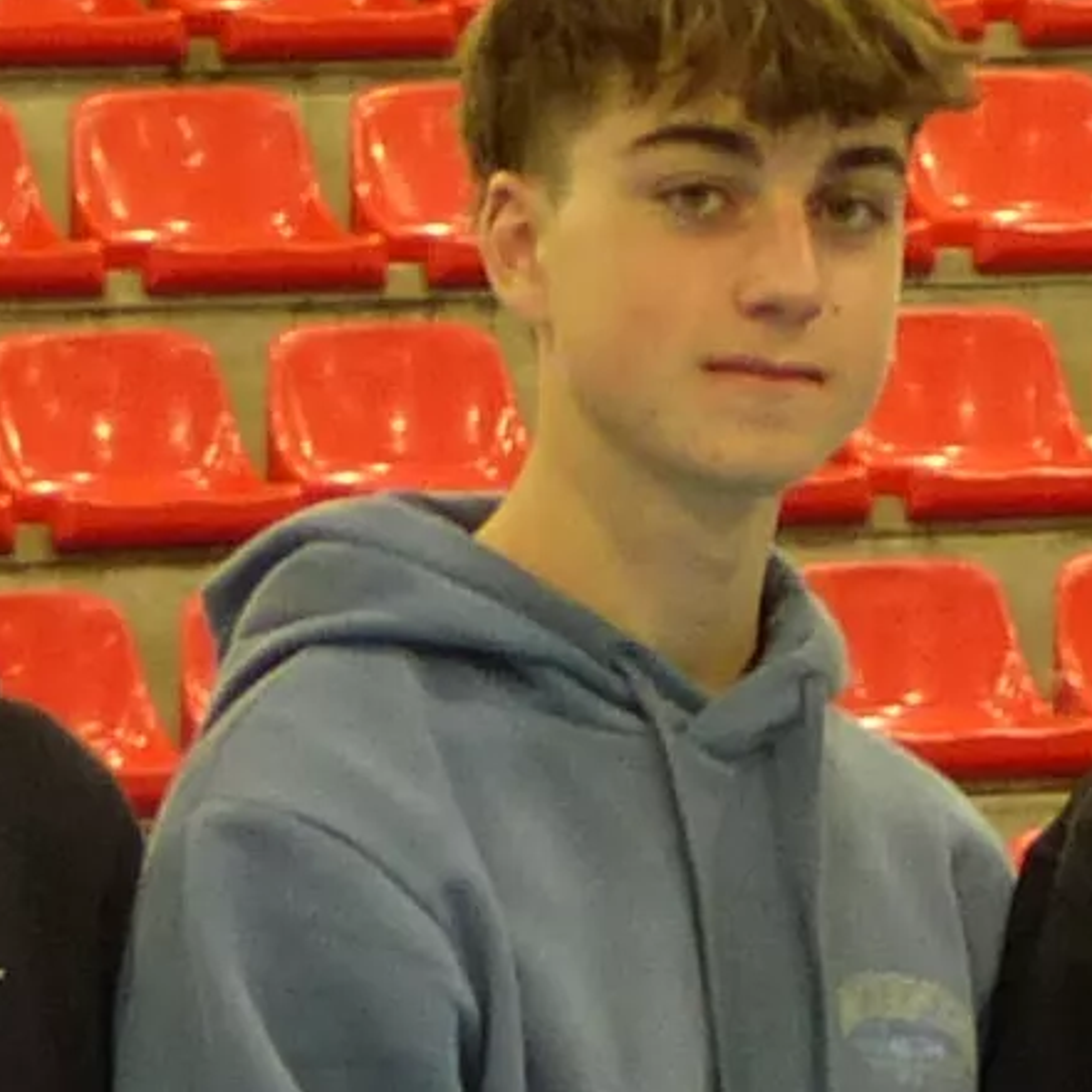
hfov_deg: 4.2
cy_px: 2253
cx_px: 1558
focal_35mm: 417
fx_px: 14883
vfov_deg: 4.1
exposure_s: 1/30
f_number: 2.8
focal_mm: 9.4
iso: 200
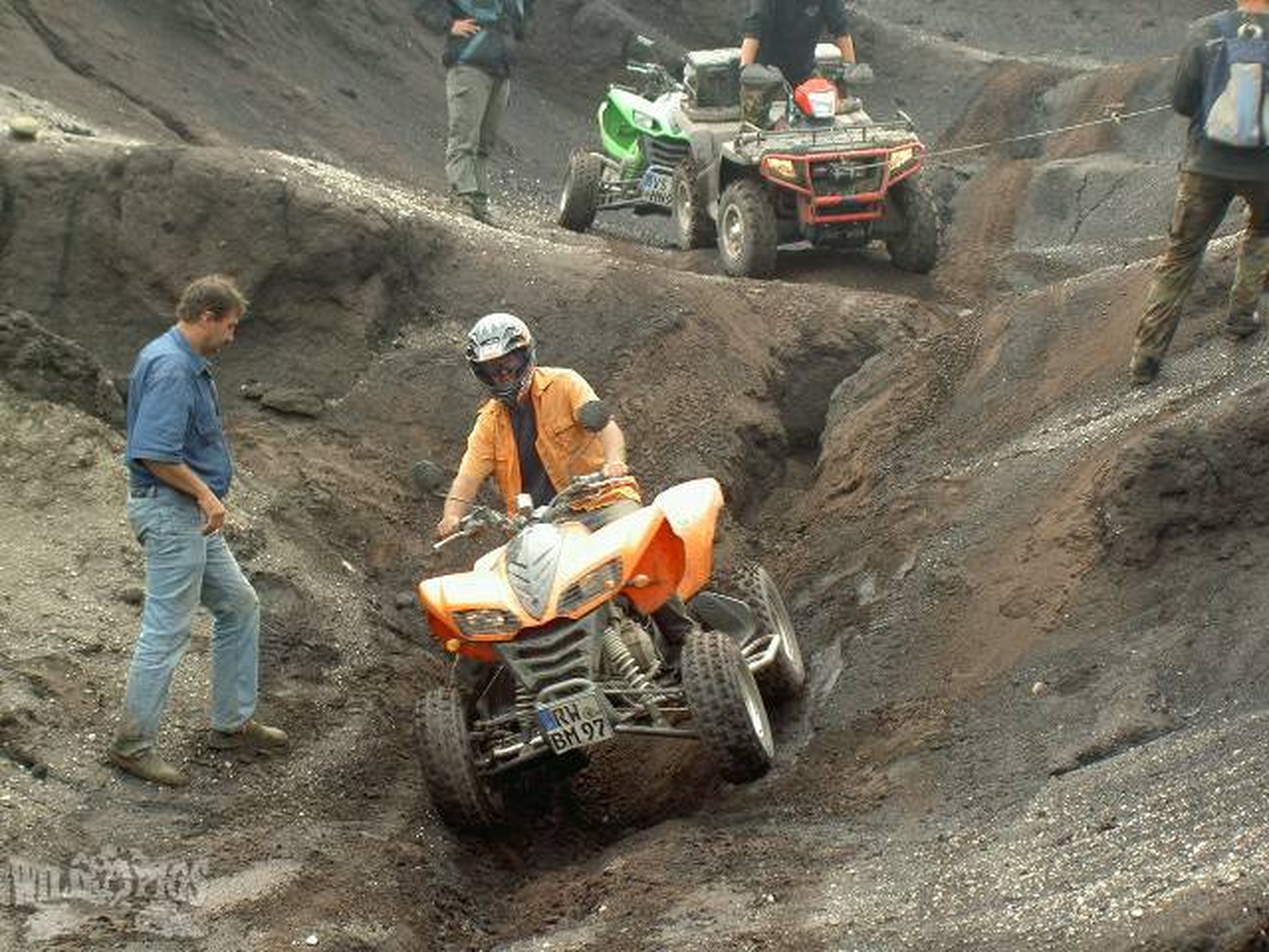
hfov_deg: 16.8
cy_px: 476
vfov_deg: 12.7
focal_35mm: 117
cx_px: 634
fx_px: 4289
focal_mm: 24
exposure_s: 1/100
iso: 100
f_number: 4.9
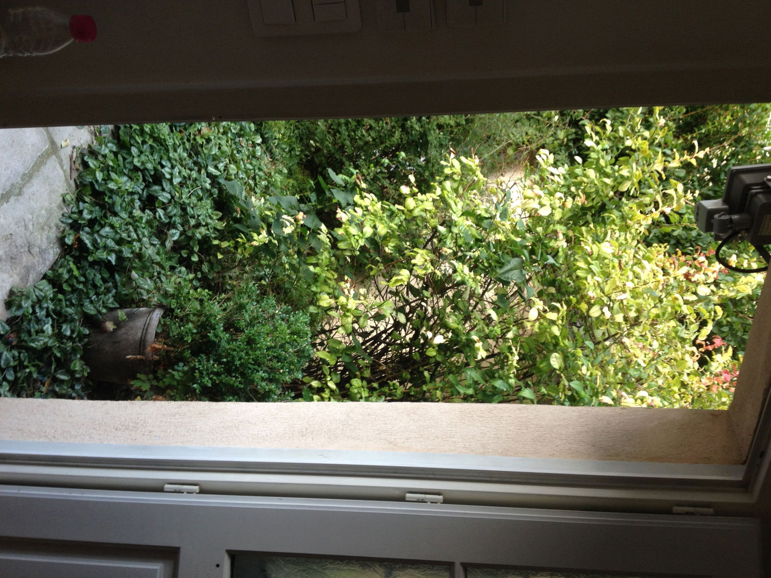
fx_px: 780
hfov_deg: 52.6
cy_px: 289
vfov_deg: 40.7
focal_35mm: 35
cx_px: 386
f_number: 2.4
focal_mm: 4.28
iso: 50
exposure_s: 1/24
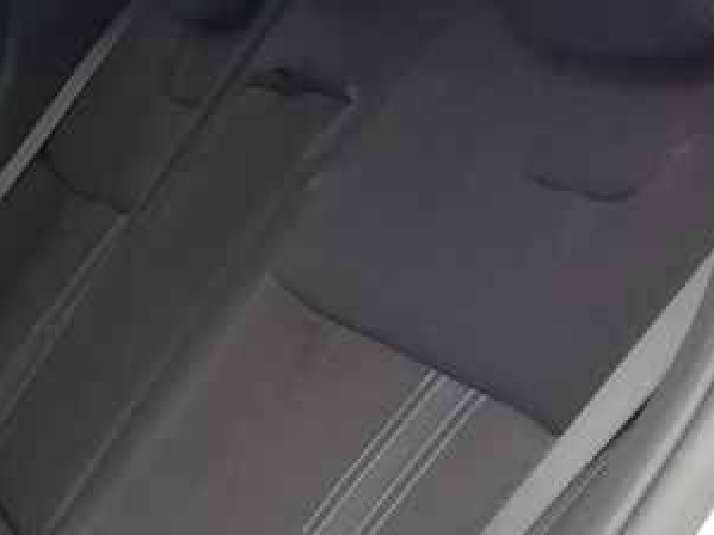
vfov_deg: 16.3
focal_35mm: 89
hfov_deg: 19.2
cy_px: 535
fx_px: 1835
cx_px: -365
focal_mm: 3.21
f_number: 2.2
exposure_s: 1/40
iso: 100
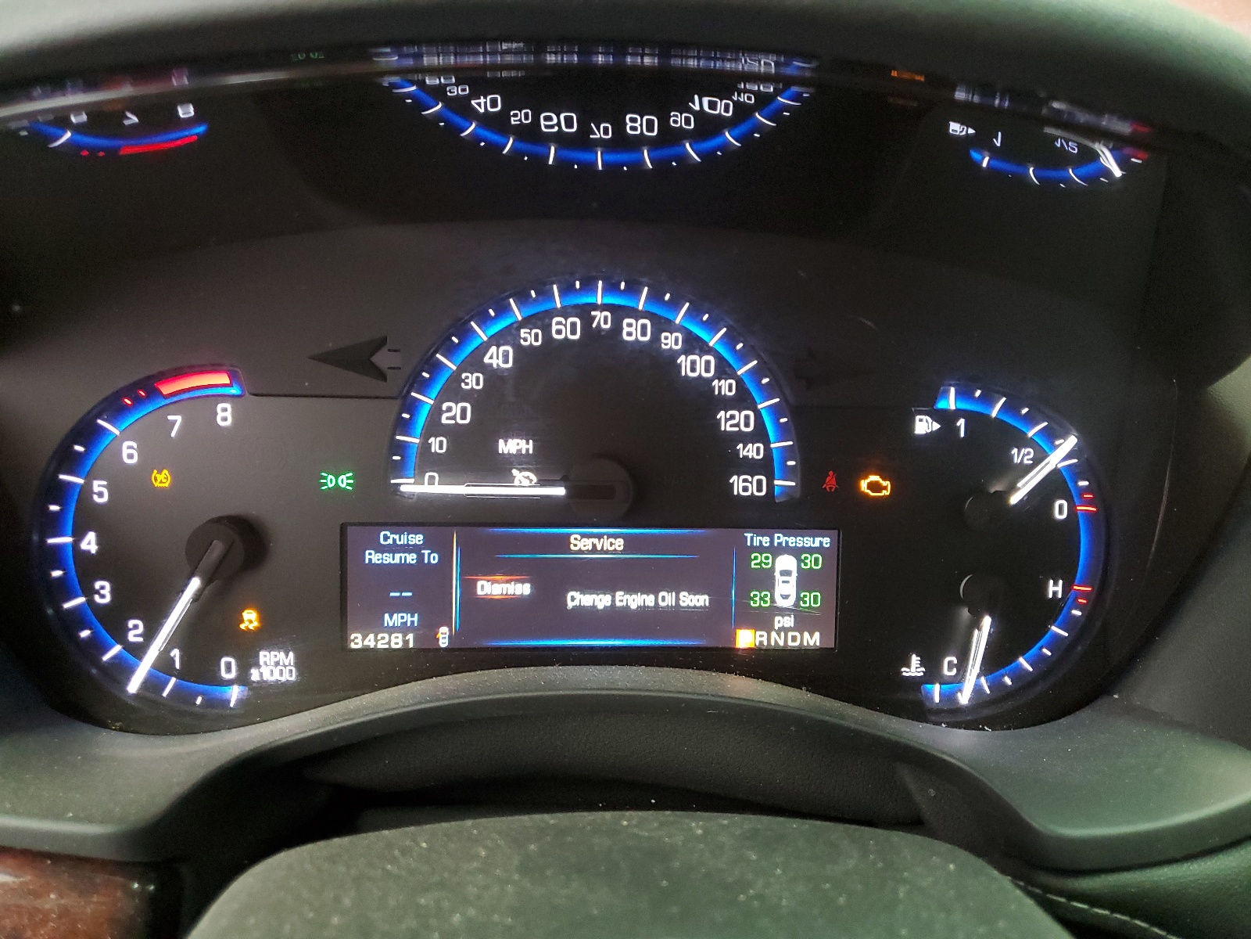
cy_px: 470
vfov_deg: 53.1
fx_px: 940
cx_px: 626
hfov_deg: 67.3
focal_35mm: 26
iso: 307
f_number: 1.5
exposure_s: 1/17
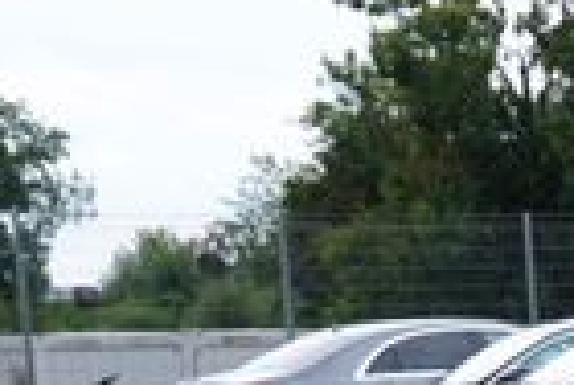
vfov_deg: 6.7
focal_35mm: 197
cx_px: 1677
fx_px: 3148
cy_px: 879
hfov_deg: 8.7
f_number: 6.3
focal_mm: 27
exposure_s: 1/160
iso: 100
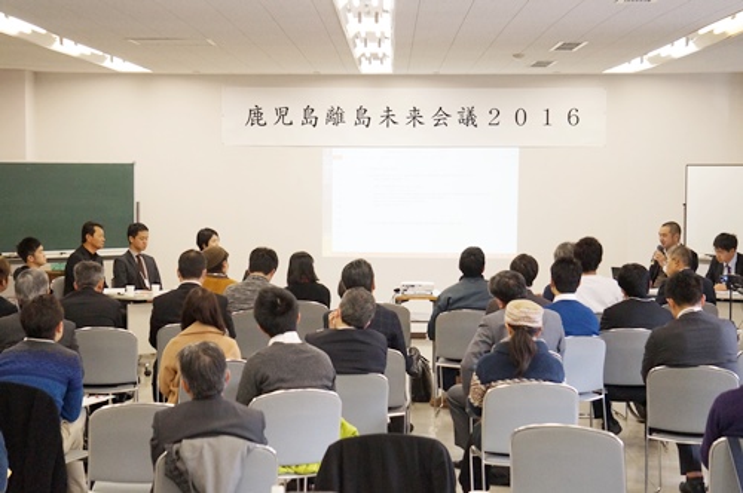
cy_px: 246
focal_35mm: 82
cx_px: 372
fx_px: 1700
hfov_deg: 24.6
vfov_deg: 16.5
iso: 2000
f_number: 4.5
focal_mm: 55
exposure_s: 1/160
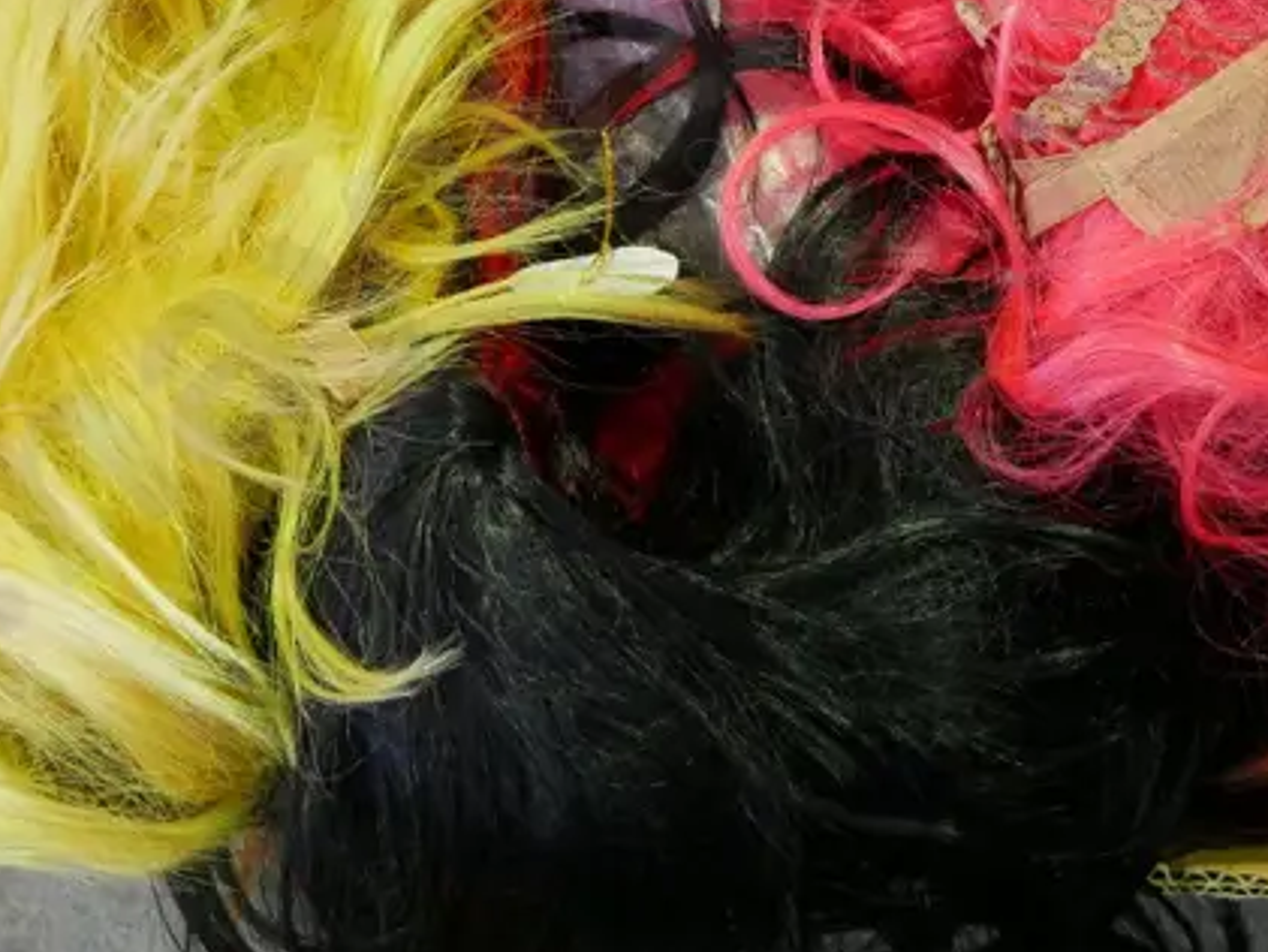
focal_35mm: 107
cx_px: 578
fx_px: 3921
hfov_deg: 18.4
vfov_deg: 13.7
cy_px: 102
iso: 2000
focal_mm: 22
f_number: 4.2
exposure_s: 1/60
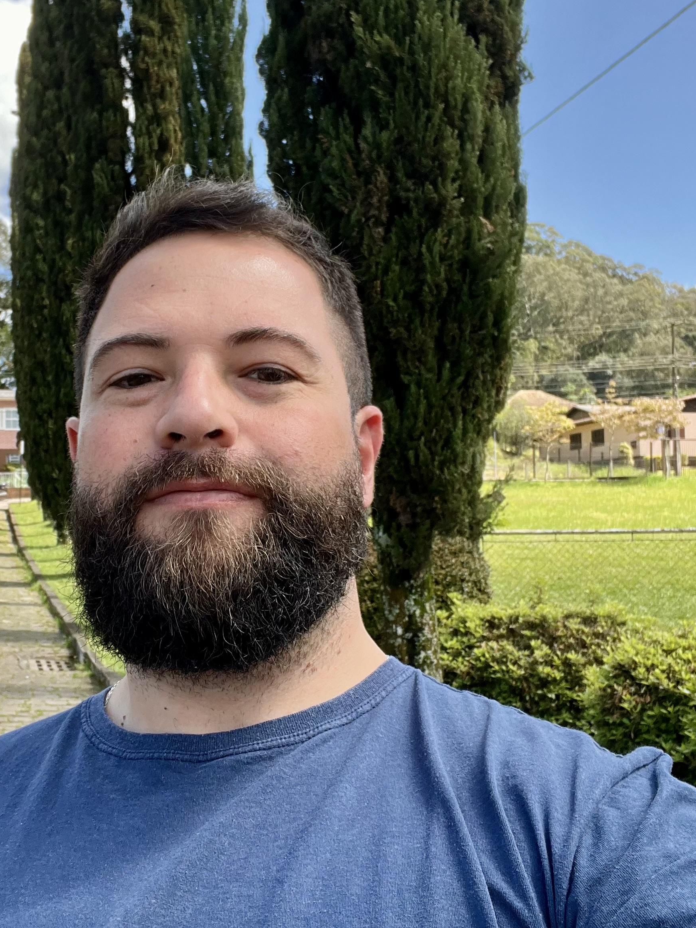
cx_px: 238
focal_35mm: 40
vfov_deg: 46.8
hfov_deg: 35.6
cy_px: 451
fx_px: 1072
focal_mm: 2.71
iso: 25
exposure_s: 1/215
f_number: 2.2
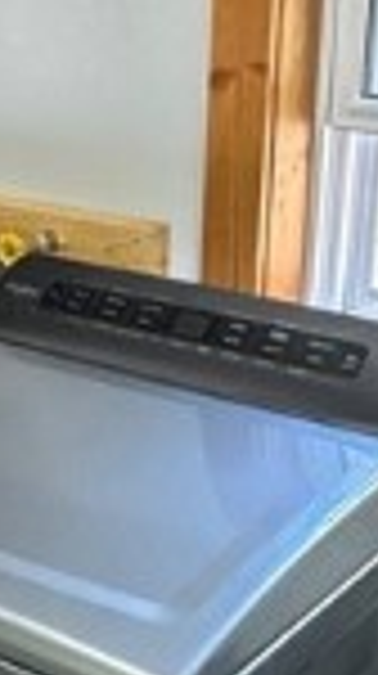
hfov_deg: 14.9
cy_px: 423
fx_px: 1395
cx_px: -90
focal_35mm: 78
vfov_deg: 27.1
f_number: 2.2
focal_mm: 2.22
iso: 400
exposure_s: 1/60
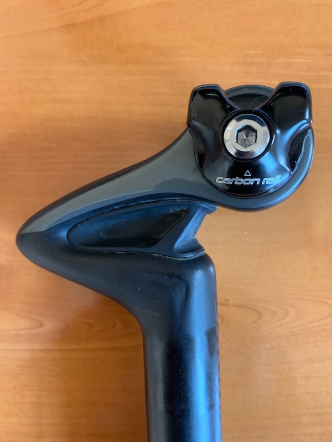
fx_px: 332
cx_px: 166
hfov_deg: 53.1
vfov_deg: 67.3
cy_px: 221
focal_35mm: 26
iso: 640
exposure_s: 1/30
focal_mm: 4.25
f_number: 1.8
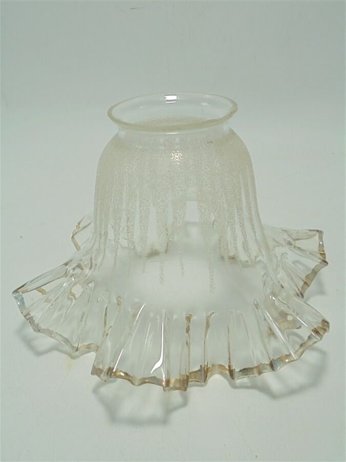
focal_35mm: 38
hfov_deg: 37.7
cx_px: 173
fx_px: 506
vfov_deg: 49.0
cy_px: 231
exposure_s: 1/100
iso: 100
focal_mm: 6.9
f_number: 4.2
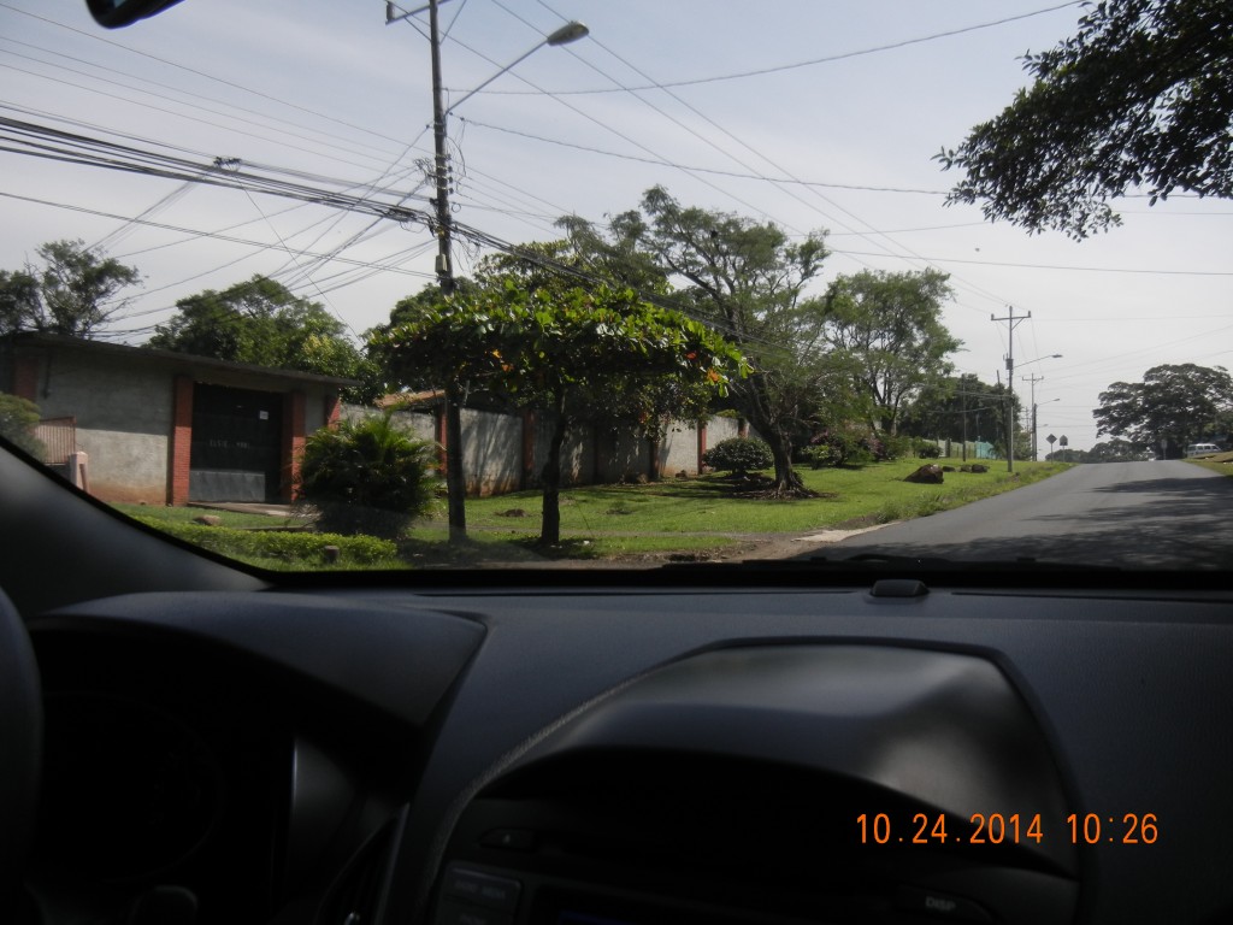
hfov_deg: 60.0
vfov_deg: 46.8
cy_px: 462
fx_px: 1069
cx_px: 616
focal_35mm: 30
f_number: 3.5
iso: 160
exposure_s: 1/1259
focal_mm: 5.4
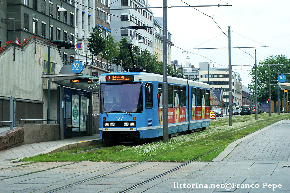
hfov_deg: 22.6
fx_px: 725
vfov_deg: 15.2
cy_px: 96
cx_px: 145
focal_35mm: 90
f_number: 8
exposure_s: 1/125
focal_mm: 60
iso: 800
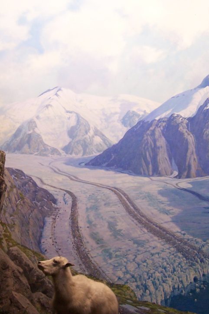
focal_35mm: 56
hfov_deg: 24.1
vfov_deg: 35.6
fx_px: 488
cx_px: 76
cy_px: 153
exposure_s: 1/10
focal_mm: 6.3
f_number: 2.8
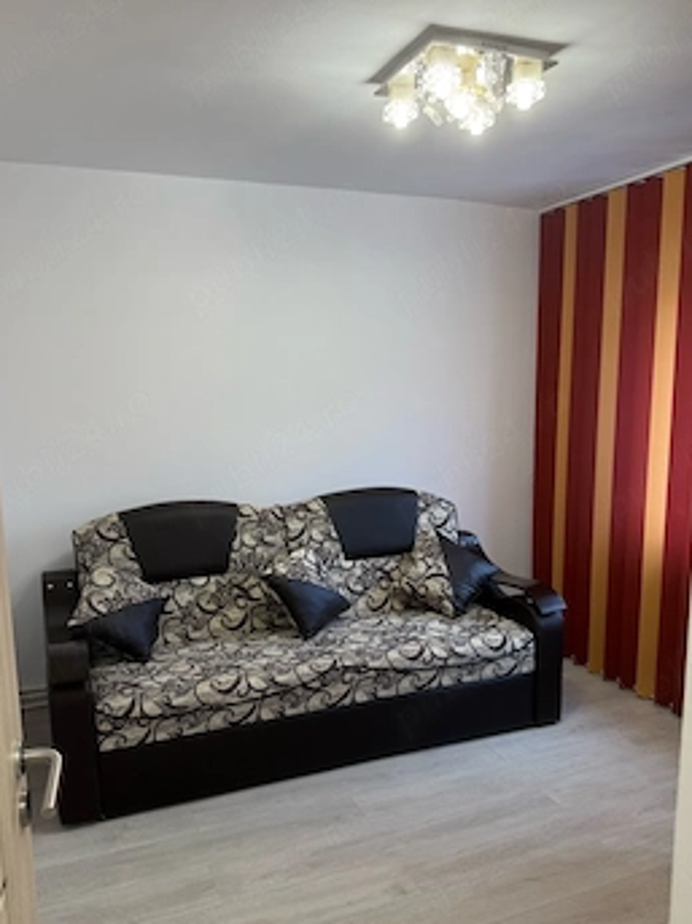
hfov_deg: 49.7
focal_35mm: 28
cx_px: 326
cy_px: 488
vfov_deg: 63.4
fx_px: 747
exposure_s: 1/121
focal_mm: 6.76
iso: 100
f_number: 1.78
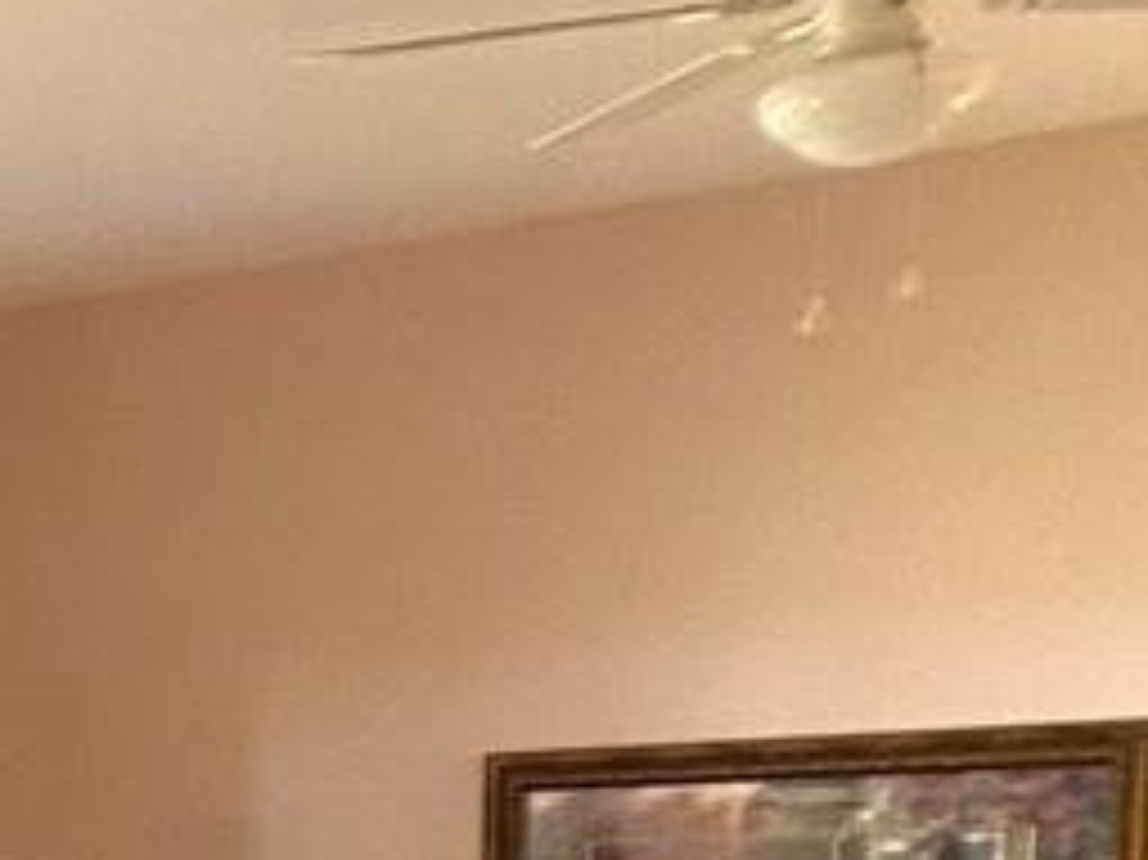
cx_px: -2089
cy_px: 1283
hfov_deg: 9.8
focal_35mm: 163
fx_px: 5403
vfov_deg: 8.9
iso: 160
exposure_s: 1/60
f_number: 1.8
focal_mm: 4.25
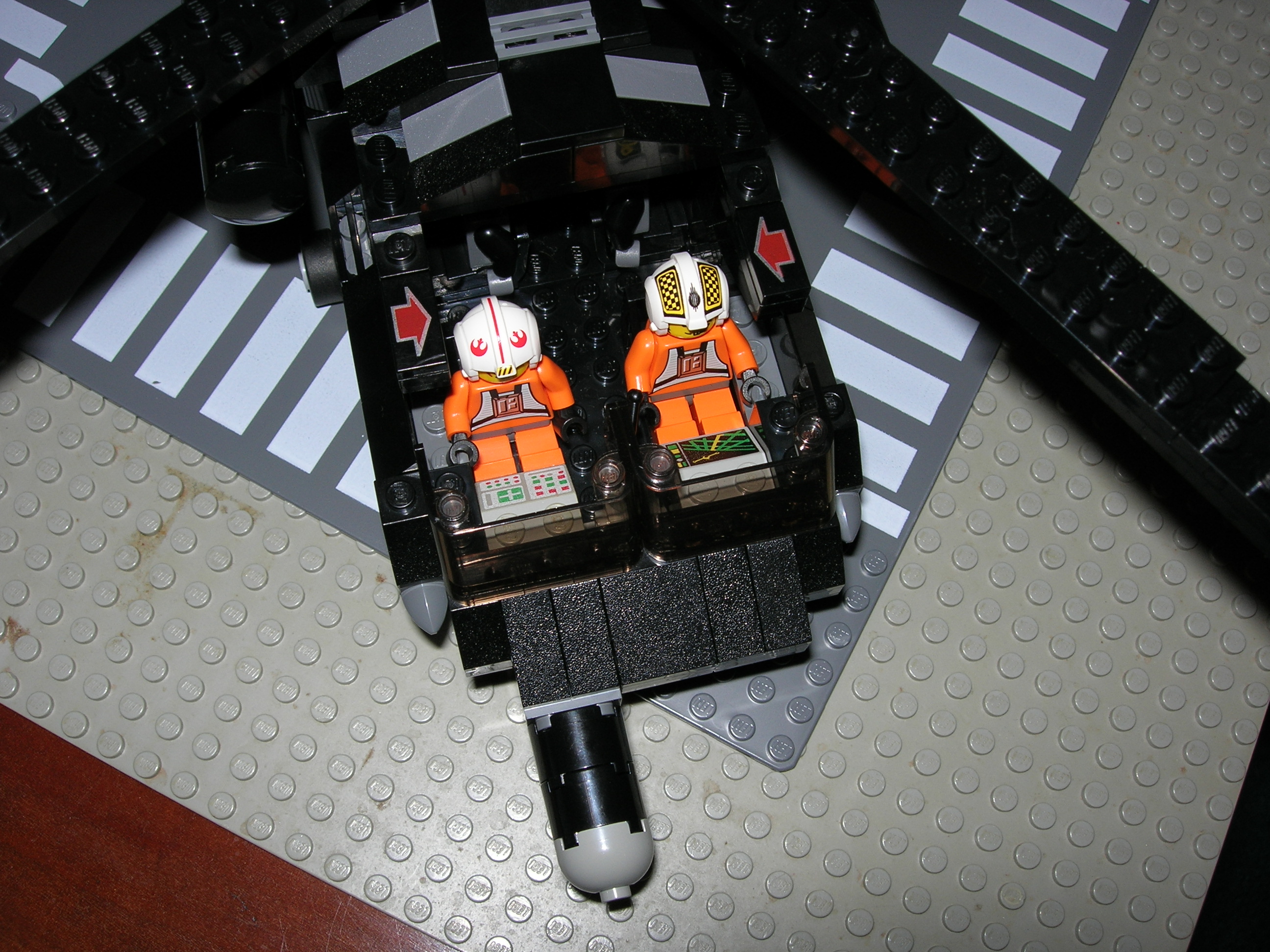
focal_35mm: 38
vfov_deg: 37.7
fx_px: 1394
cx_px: 635
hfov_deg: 49.0
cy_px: 476
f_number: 4.8
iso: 64
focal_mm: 7.8
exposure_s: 1/60.1
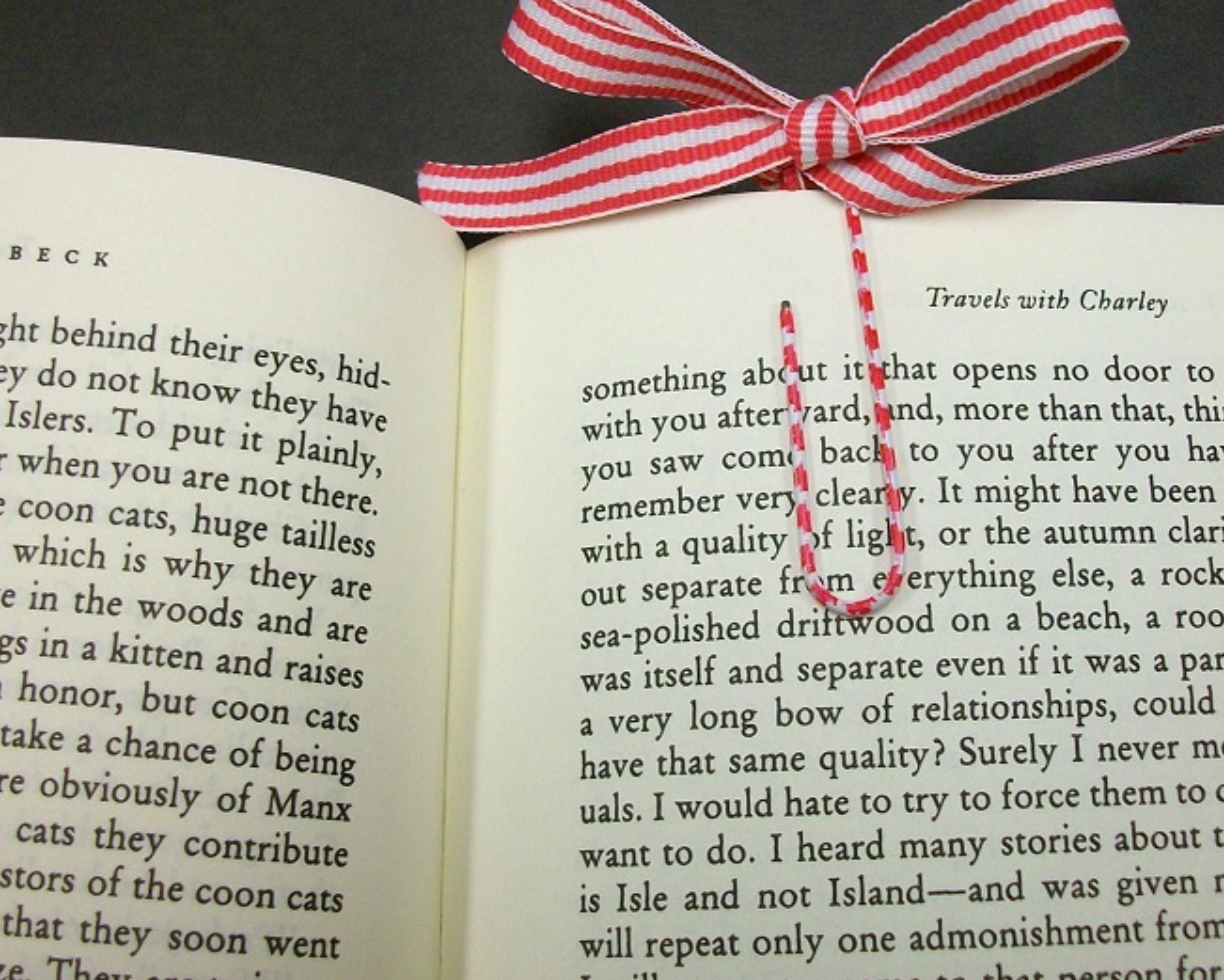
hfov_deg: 36.4
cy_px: 356
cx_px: 777
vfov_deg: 29.6
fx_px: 1848
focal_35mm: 51
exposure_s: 1/60
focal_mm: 5.7
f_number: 2.8
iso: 109
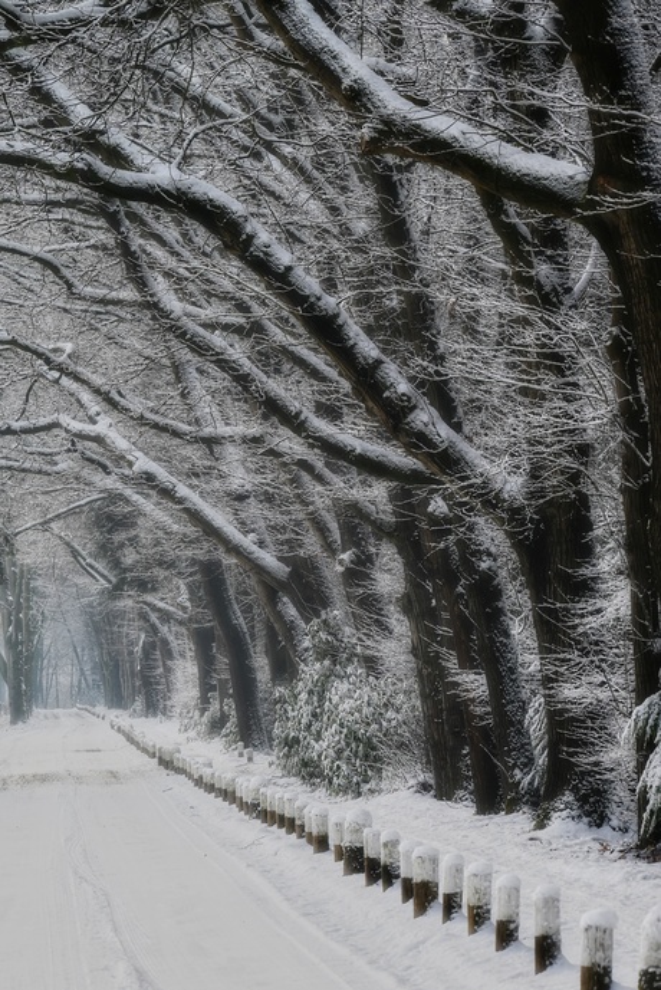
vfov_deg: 12.1
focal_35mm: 170
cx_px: 330
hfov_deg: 8.1
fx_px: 4677
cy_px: 495
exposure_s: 1/200
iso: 250
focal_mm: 170
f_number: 8
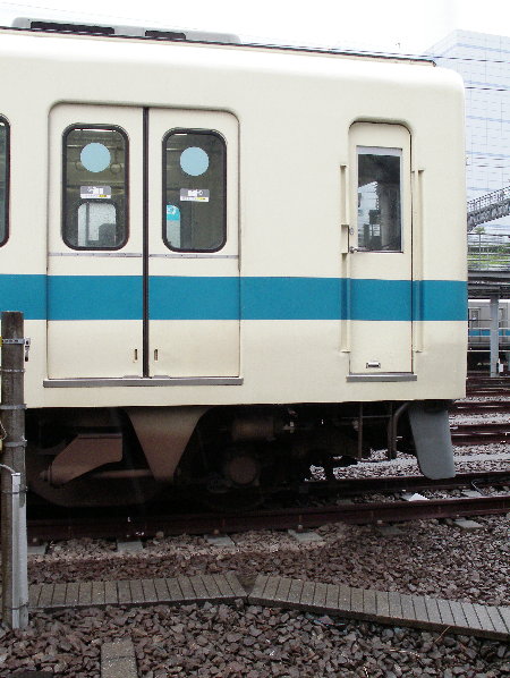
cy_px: 339
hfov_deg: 38.7
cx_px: 255
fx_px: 725
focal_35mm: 37
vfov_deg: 50.1
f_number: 6.5
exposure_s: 1/125
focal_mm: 7.8
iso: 400
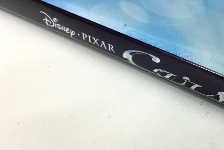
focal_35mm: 60
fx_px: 373
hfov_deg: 32.3
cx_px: 185
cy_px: 57
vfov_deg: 22.6
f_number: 2.2
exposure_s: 1/17
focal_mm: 4.15
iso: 50
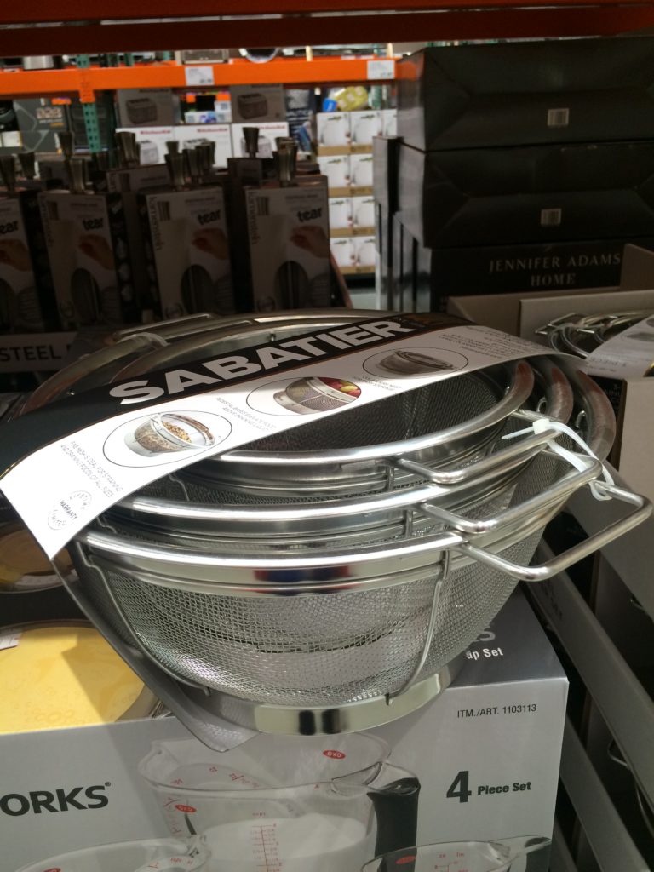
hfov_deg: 48.2
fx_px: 731
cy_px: 436
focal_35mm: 29
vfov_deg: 61.7
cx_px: 327
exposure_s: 1/33
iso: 100
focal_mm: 4.15
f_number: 2.2
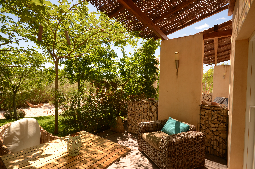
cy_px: 84
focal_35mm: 18
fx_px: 127
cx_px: 128
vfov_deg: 67.1
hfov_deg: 90.1
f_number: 8
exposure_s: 1/100
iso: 100
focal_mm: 12
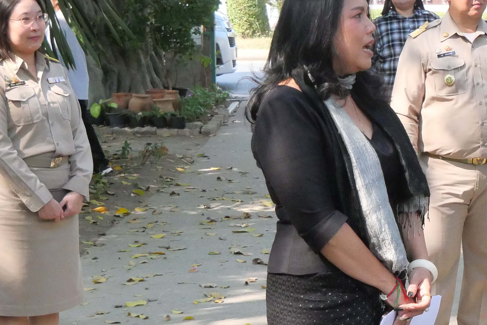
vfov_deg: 10.7
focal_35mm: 128
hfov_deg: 15.8
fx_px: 1733
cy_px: 261
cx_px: 463
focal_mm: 25
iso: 3200
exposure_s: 1/3200
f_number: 4.5
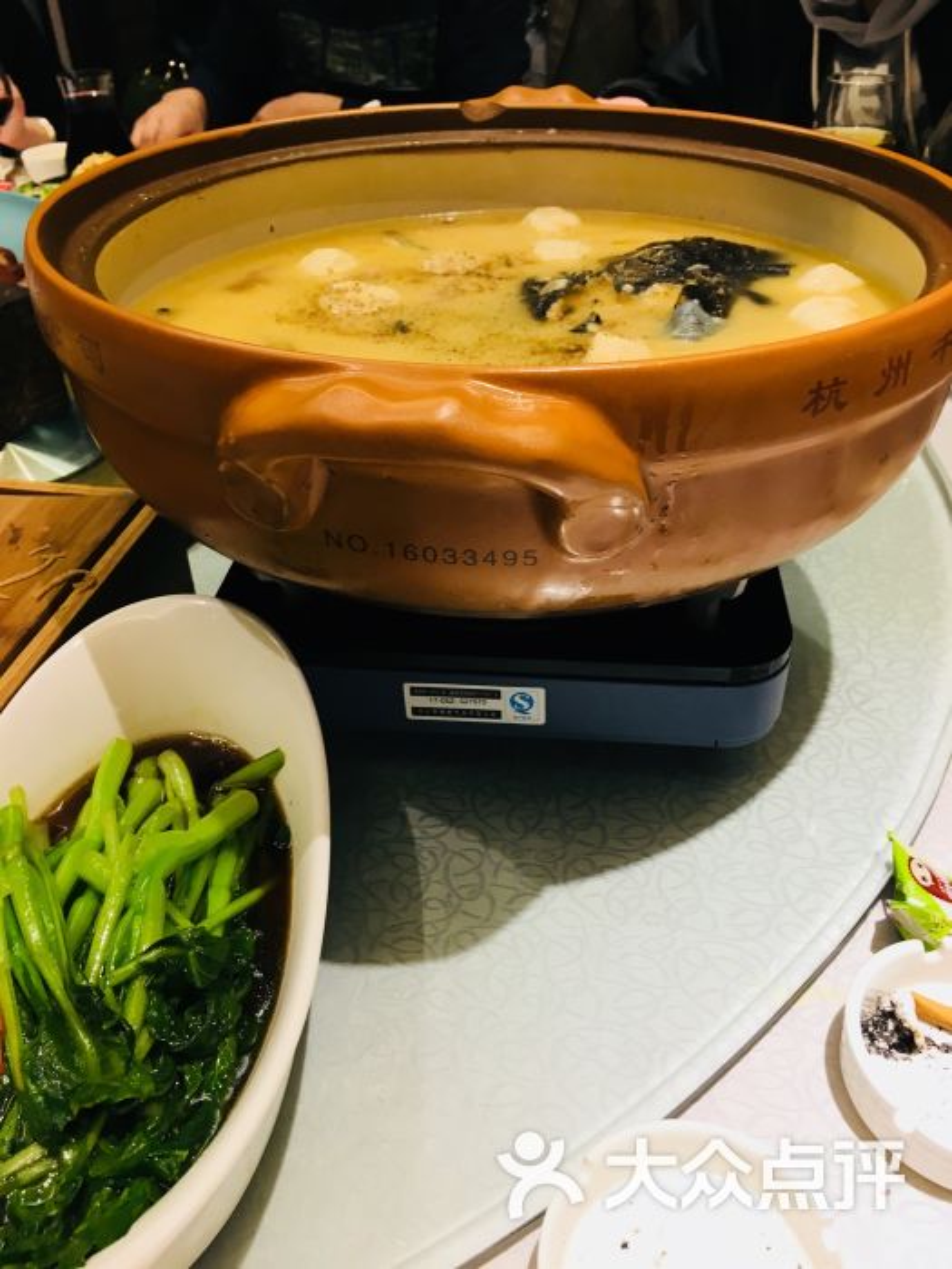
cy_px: 634
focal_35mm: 29
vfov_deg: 61.7
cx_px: 476
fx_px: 1063
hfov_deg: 48.2
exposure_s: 1/33
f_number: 2.2
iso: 64
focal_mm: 4.15
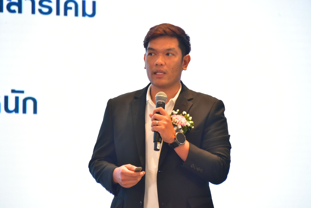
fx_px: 1988
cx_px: 156
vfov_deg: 6.0
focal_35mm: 230
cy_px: 104
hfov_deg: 8.9
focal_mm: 230
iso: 8000
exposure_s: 1/200
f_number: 6.3
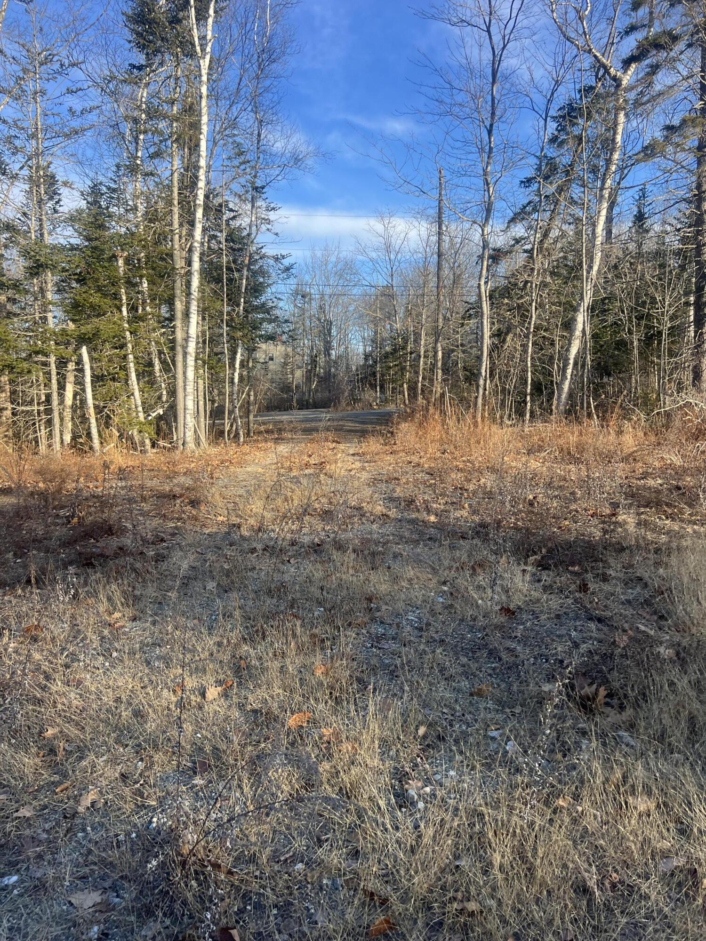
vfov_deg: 67.3
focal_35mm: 26
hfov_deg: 53.1
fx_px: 707
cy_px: 470
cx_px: 353
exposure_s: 1/1196
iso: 50
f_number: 1.5
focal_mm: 5.7
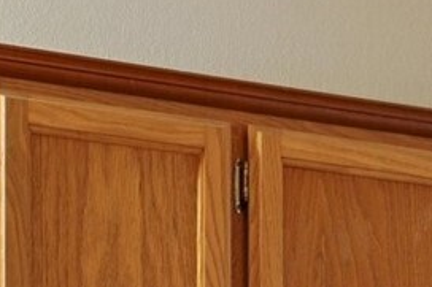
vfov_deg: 10.4
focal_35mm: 106
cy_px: 776
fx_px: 1271
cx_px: 88
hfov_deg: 19.1
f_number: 8
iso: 400
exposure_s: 1/6
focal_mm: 17
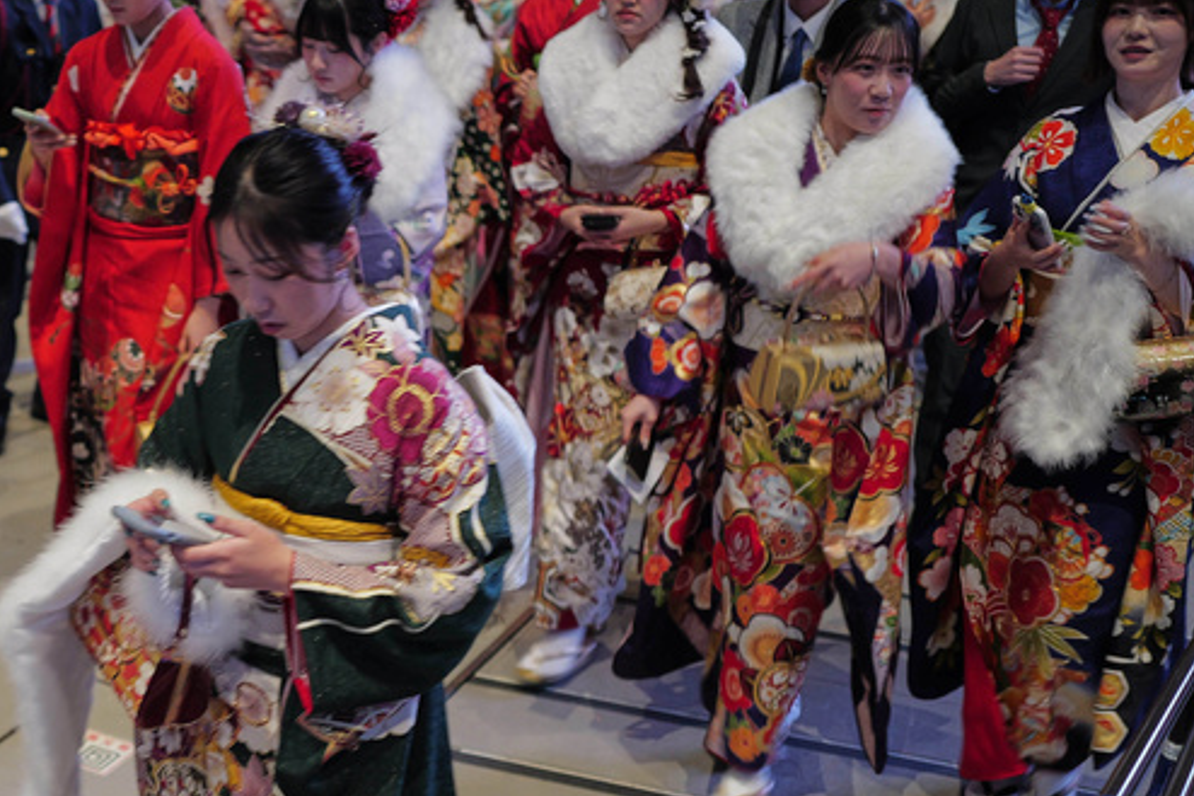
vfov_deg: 23.3
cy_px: 525
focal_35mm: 58
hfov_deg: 33.1
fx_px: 1923
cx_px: 172
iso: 1250
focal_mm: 28
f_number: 1.7
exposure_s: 1/50
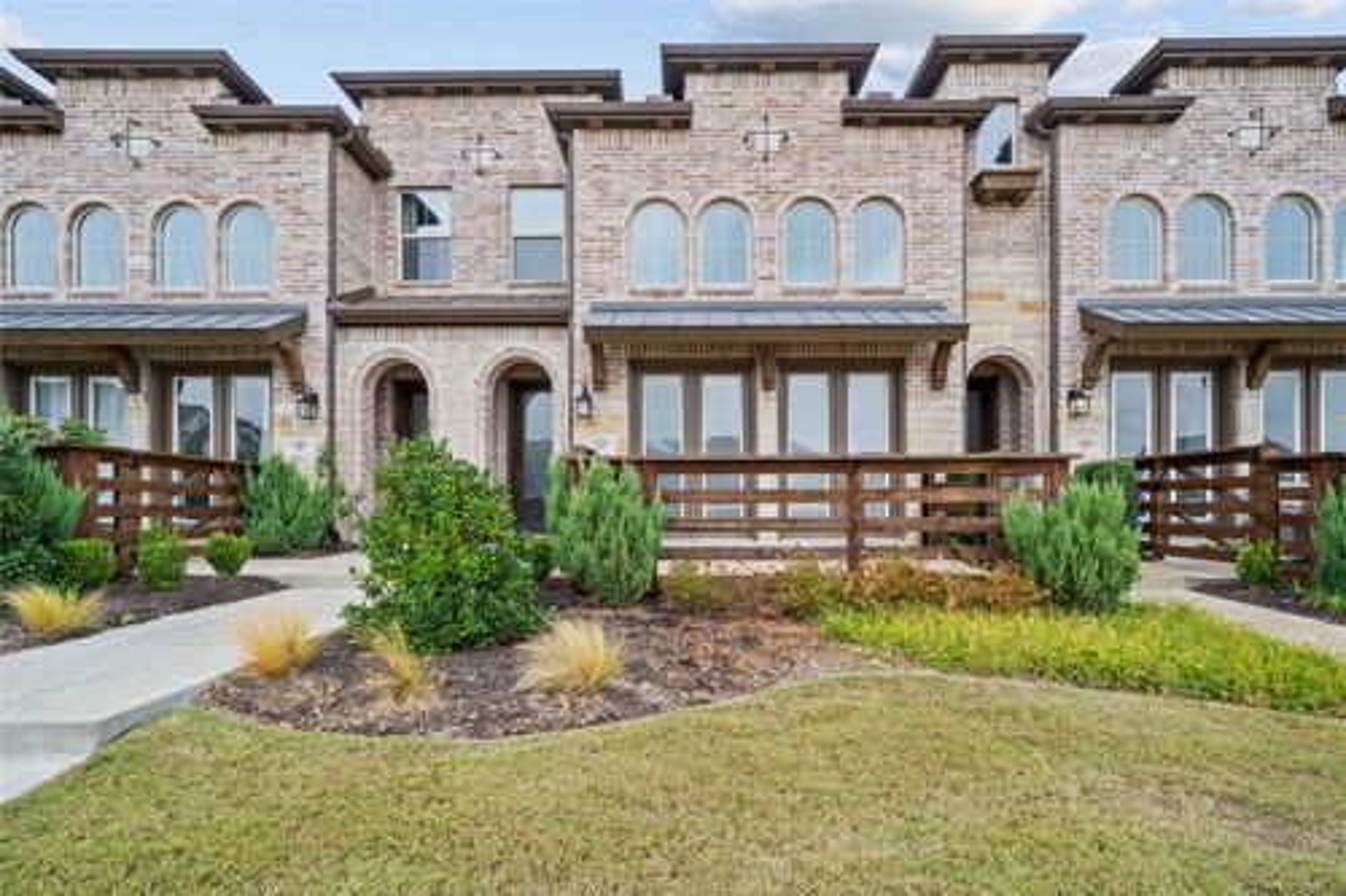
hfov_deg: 96.8
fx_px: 598
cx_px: 673
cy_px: 448
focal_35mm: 16
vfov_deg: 73.7
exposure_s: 1/25
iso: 100
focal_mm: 16
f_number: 11
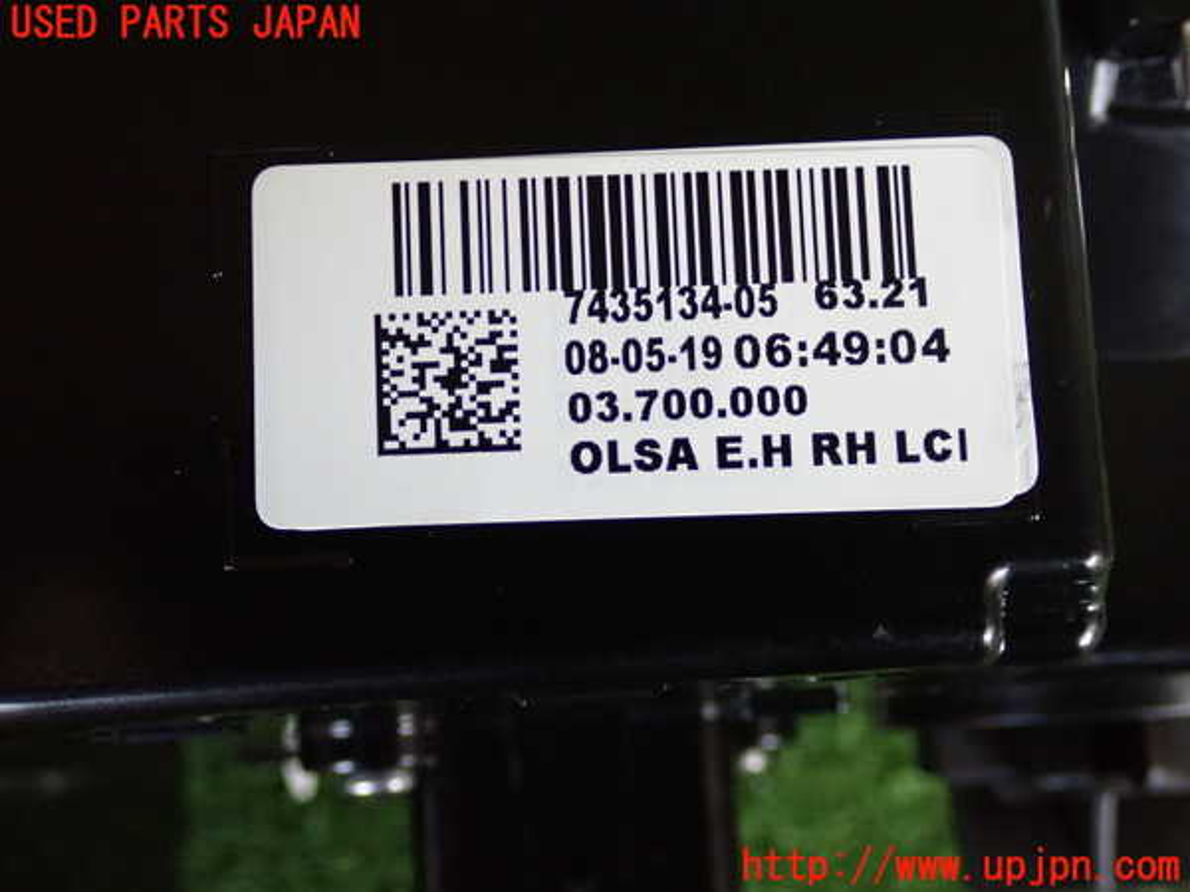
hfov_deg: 38.2
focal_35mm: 50
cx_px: 595
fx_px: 1719
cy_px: 446
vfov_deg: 29.1
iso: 1250
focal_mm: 9.01
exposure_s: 1/160
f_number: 3.2
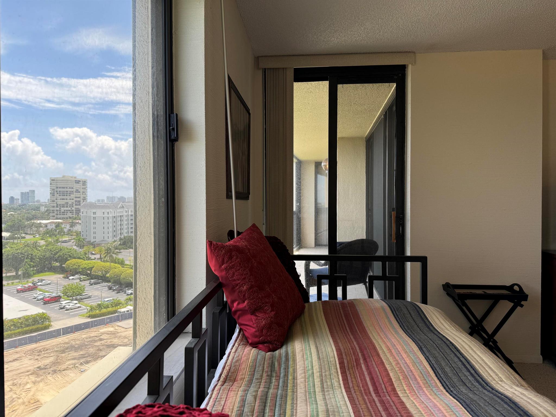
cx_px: 278
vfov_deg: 56.8
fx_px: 385
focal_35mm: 24
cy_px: 208
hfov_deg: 71.6
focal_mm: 6.76
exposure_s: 1/495
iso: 80
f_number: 1.78
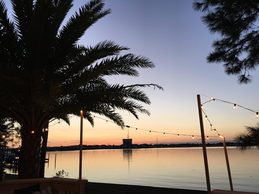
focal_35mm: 29
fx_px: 217
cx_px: 130
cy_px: 97
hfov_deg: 61.7
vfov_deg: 48.2
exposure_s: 1/30
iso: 32
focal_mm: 4.15
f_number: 2.2
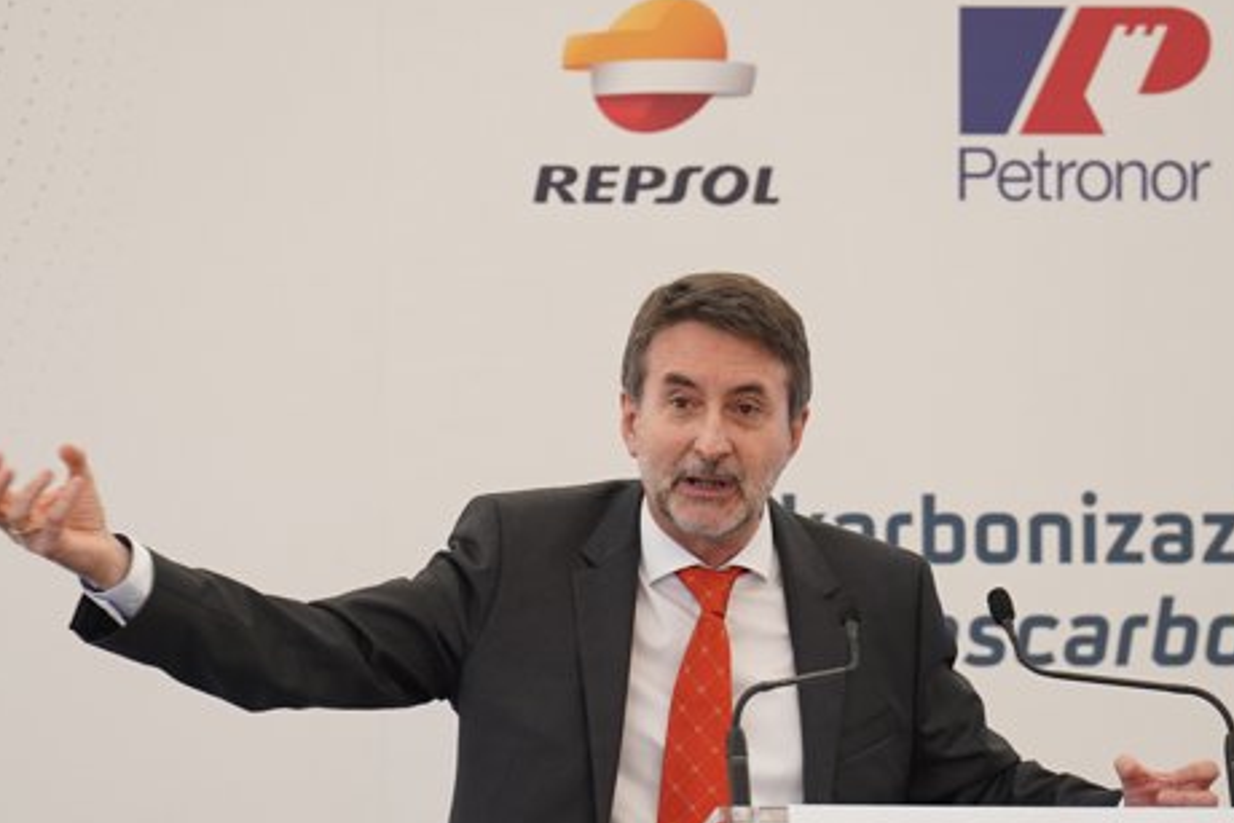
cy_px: 495
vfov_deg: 3.5
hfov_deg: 5.3
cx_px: 630
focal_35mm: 392
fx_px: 13440
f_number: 3.2
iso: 100
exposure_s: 1/160
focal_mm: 188
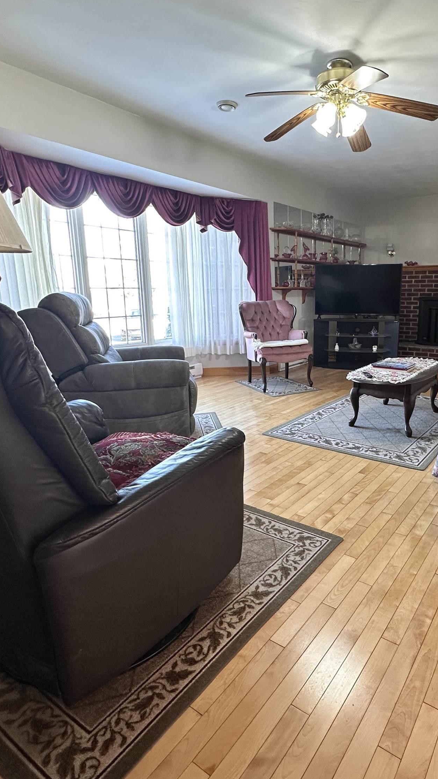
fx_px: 434
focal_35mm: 21
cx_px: 299
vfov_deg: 83.8
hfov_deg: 52.4
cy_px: 383
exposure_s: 1/60
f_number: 2.2
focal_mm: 2.22
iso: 160
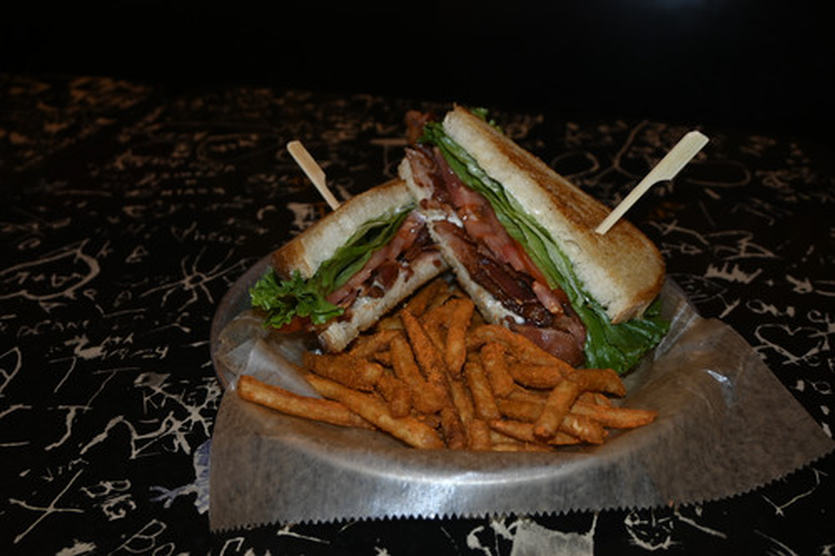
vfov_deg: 36.8
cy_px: 278
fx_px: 835
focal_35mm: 36
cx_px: 418
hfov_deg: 53.1
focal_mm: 24
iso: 640
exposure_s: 1/60
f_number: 4.2
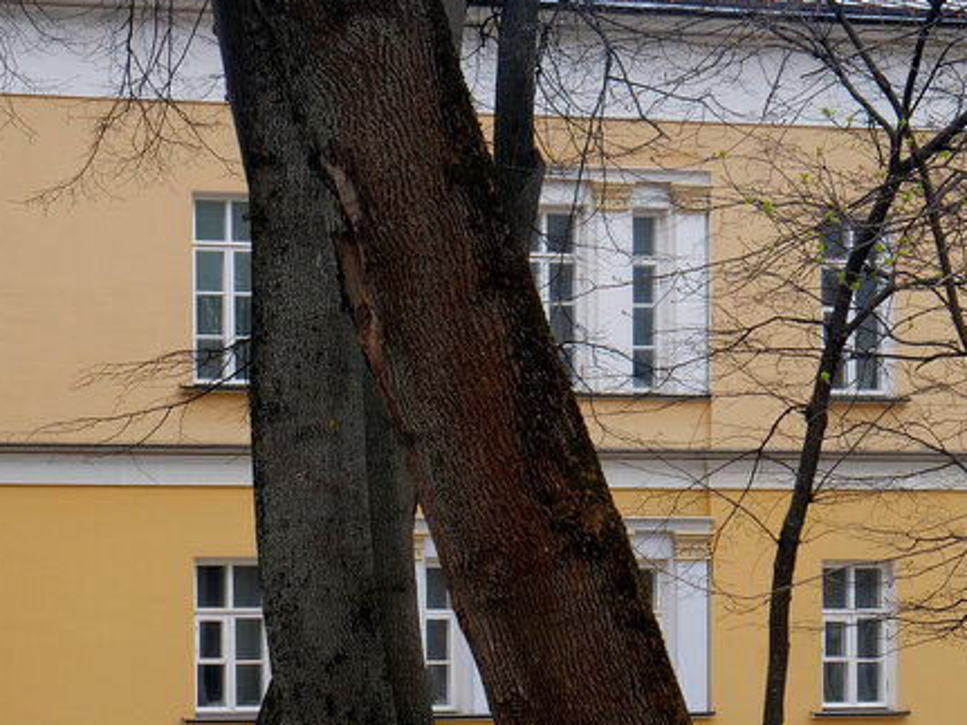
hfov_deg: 15.8
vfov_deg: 11.8
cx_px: 179
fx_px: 3463
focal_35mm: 124
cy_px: 722
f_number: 8
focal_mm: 25
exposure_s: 1/80
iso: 200
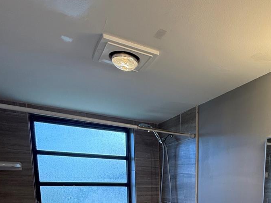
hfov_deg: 53.8
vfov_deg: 37.1
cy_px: 224
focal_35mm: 32
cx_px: 208
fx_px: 251
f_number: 2.2
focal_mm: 2.22
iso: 100
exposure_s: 1/120
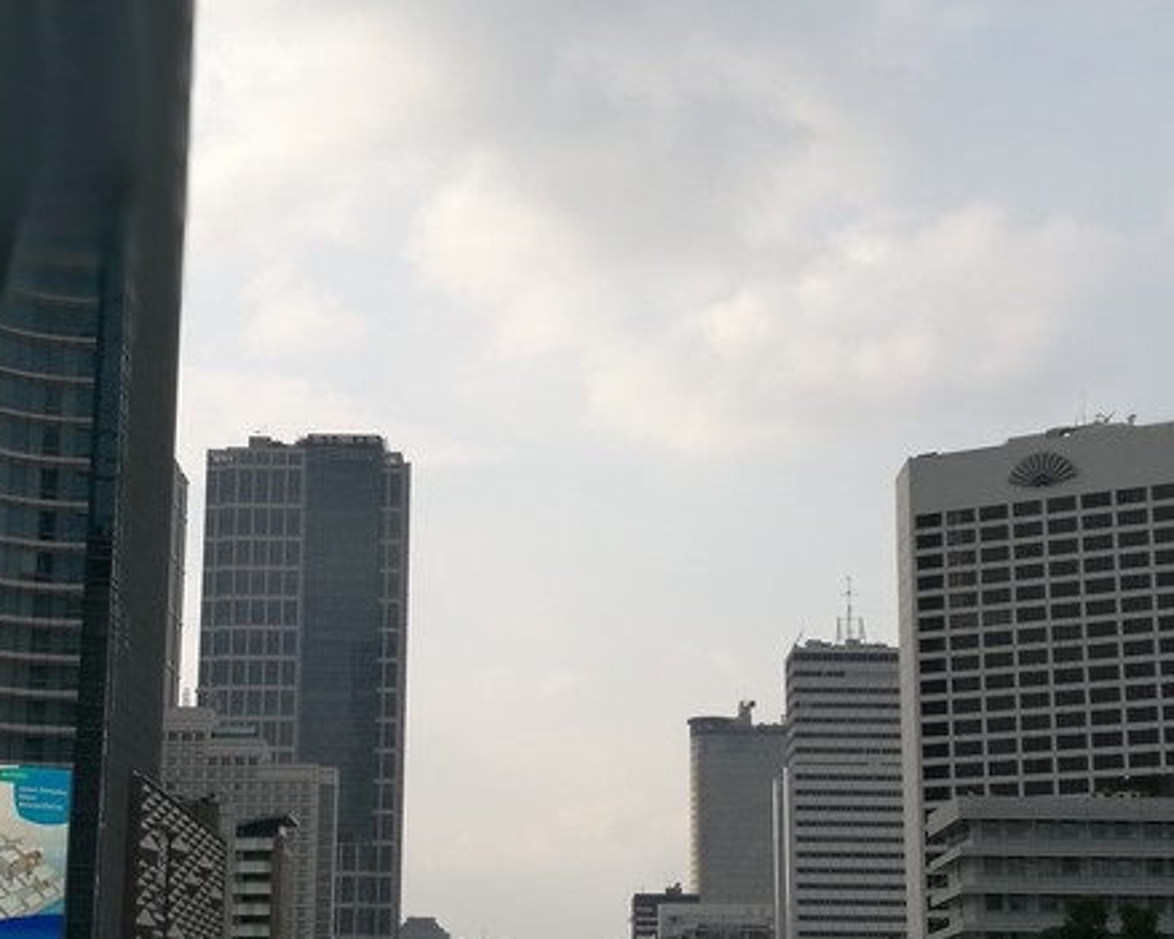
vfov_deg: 23.7
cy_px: 637
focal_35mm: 64
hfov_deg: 29.6
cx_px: 595
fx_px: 2223
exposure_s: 1/1003
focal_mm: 4.5
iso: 50
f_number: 4
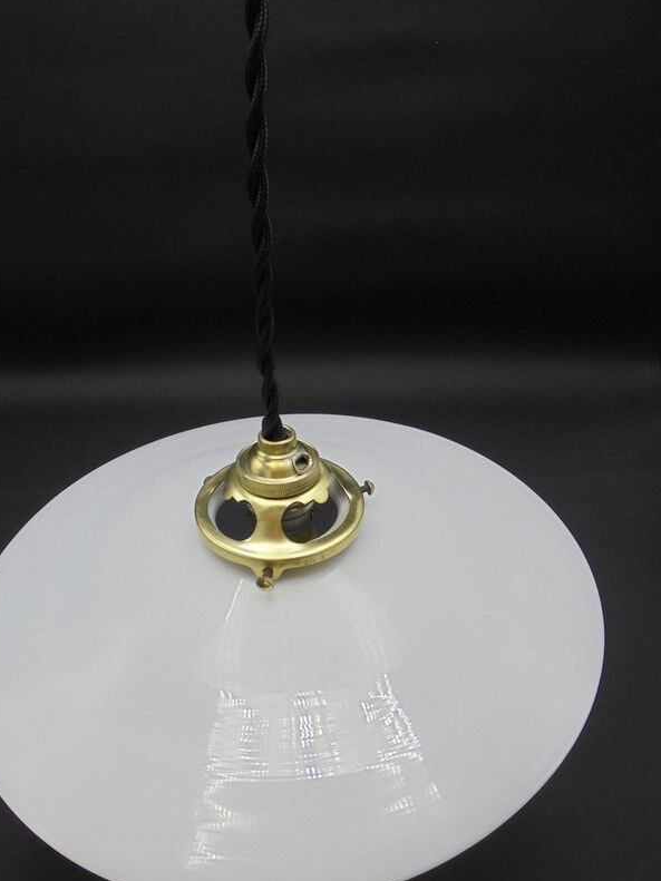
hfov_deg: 42.8
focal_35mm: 33
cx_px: 288
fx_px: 840
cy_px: 470
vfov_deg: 55.3
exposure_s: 1/50
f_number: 3.7
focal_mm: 5.3
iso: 100
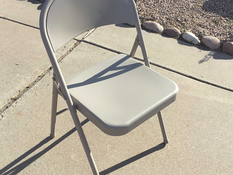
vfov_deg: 36.8
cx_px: 127
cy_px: 95
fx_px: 263
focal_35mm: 39
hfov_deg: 47.8
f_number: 2.4
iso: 25
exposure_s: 1/1087
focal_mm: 3.3
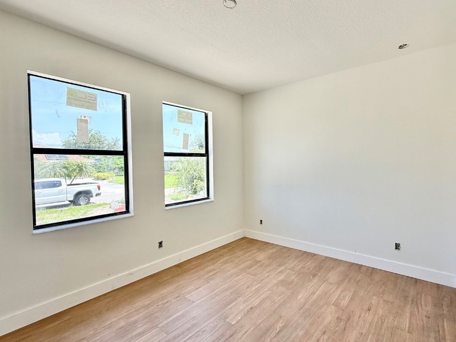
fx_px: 224
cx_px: 273
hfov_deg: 89.9
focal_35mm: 17
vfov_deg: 74.7
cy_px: 168
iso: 64
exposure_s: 1/433
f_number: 2.2
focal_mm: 2.22
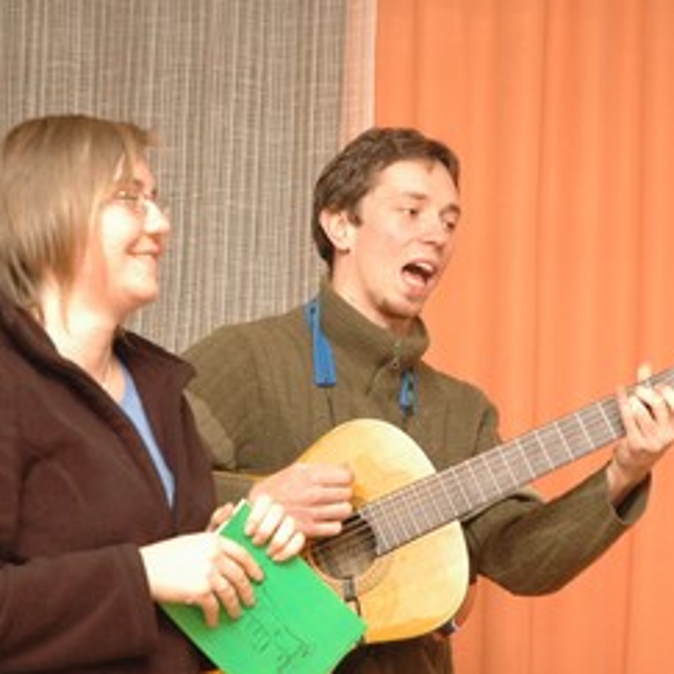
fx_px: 2776
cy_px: 361
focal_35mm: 126
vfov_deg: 13.8
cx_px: 313
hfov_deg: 13.8
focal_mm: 60
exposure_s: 1/45
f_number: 5.6
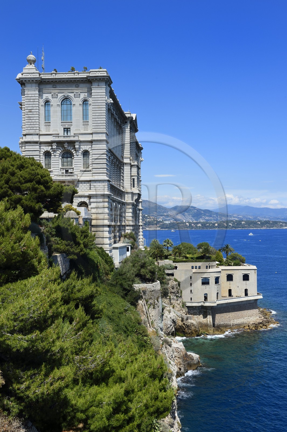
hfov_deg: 33.4
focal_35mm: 40
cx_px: 144
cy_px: 216
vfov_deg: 48.5
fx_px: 479
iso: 200
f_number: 13
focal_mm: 40
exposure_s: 1/250
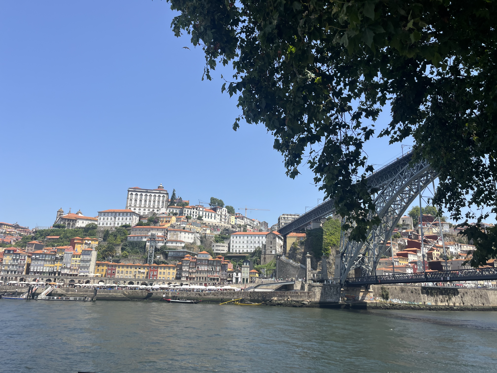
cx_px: 248
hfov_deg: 67.3
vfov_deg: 53.1
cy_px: 186
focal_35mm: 26
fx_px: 373
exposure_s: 1/2825
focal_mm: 5.1
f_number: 1.6
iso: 50
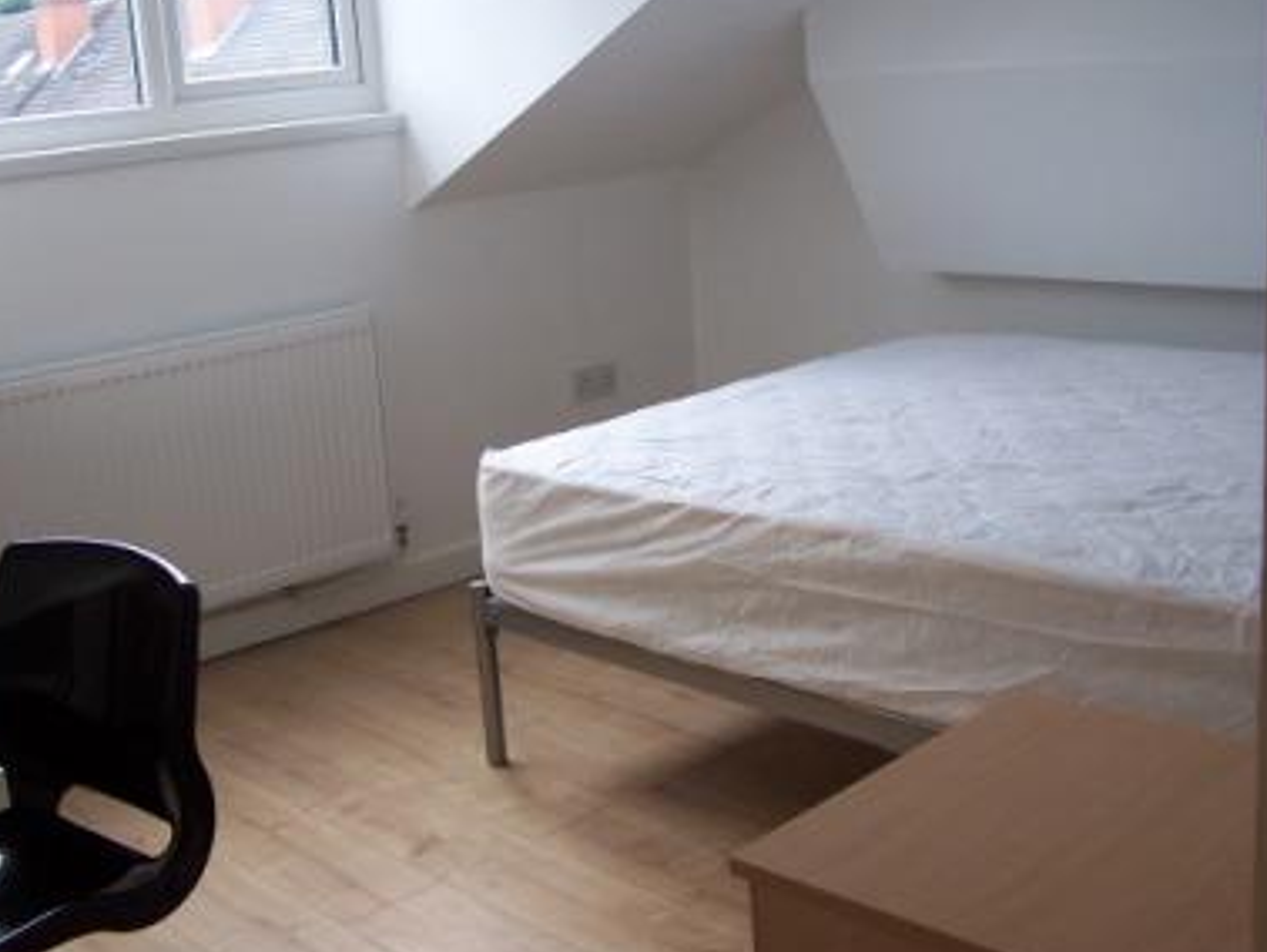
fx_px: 1648
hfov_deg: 42.0
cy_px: 432
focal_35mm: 45
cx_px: 556
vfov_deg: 32.2
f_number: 2.8
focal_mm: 6.3
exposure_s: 1/60
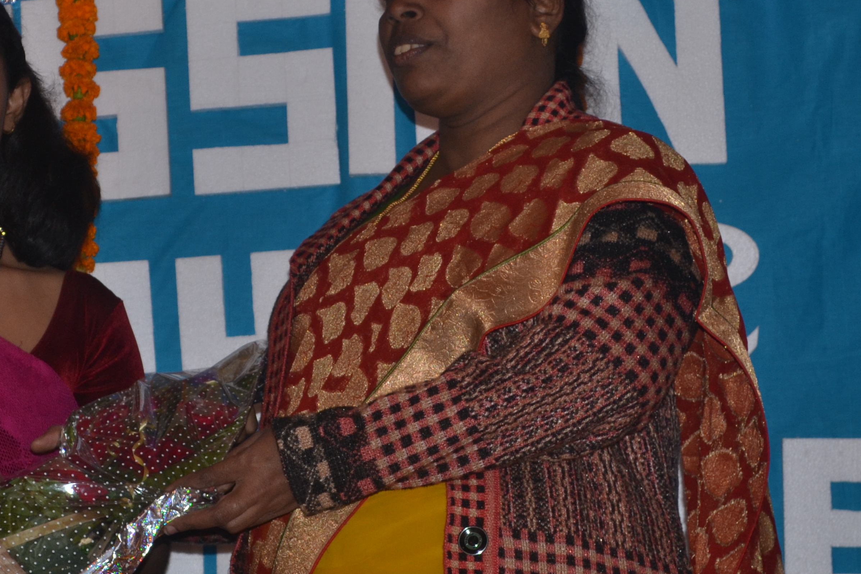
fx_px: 3802
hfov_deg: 12.8
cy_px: 266
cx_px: 34
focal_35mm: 159
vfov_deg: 8.6
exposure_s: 1/100
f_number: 7.1
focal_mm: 55
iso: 200
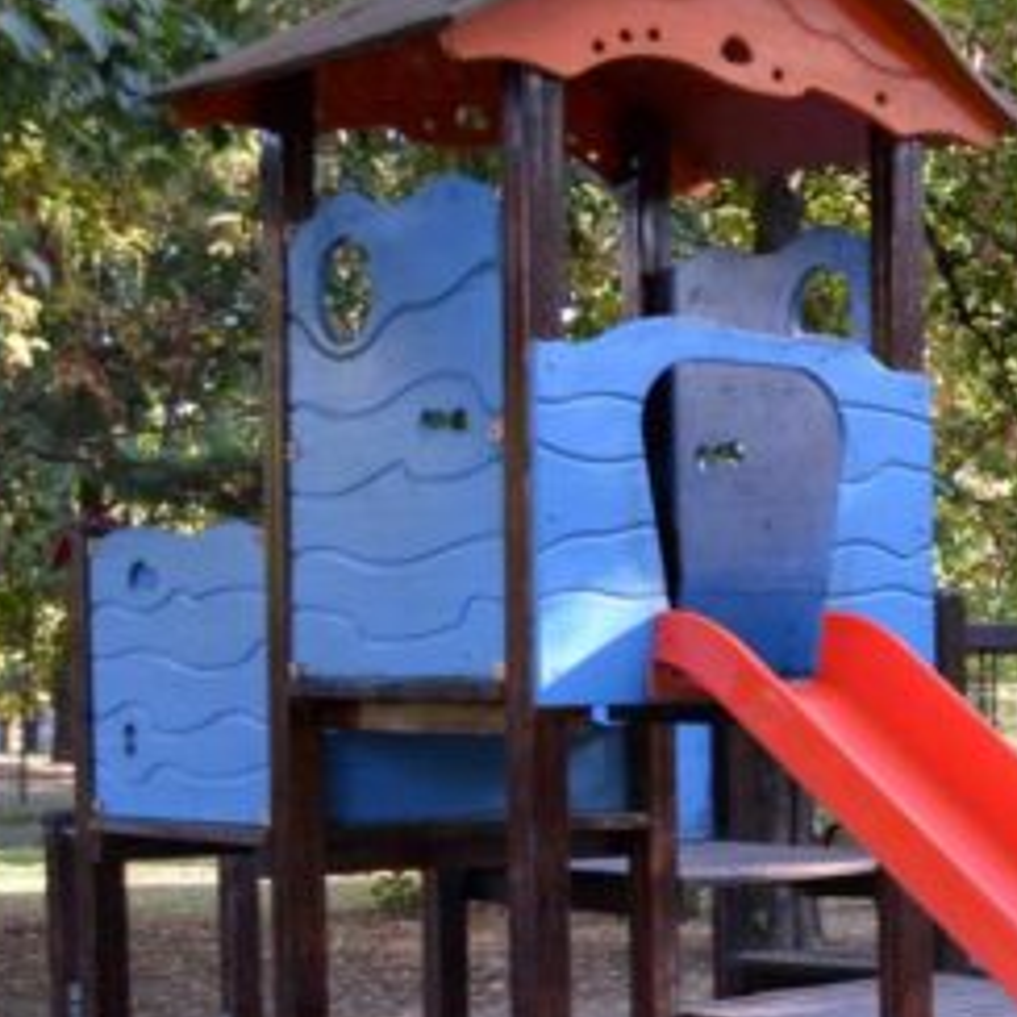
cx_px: 1471
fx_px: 2659
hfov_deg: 19.3
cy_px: 723
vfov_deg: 21.5
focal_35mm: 80
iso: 400
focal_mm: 20
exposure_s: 1/80
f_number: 4.5
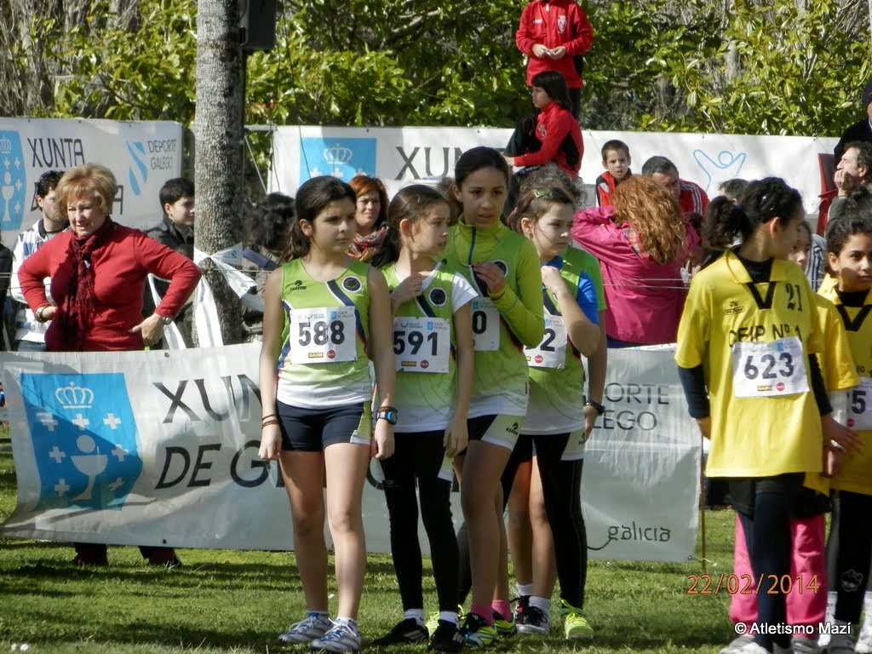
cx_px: 436
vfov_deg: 4.4
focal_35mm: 335
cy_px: 327
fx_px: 8439
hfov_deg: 5.9
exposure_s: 1/400
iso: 100
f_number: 5.6
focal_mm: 59.8
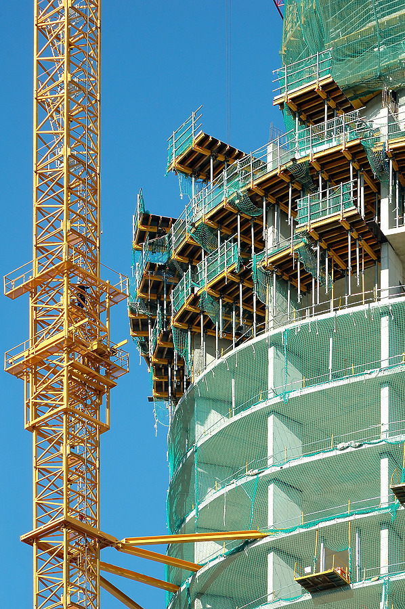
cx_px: 202
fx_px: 2537
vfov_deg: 13.7
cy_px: 304
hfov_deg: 9.1
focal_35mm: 150
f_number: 9
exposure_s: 1/250
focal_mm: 100
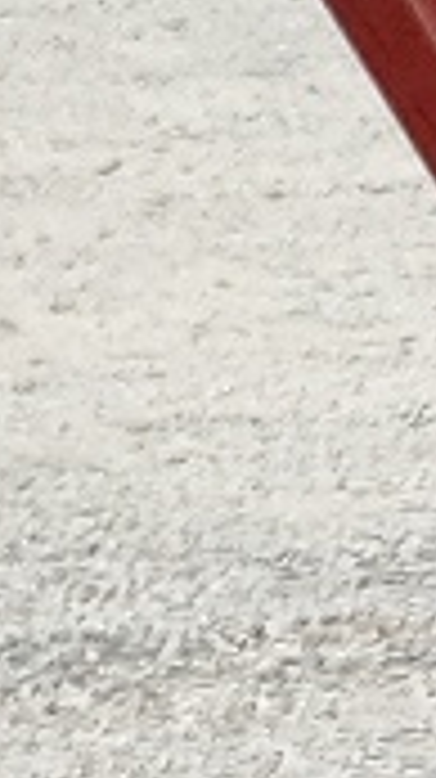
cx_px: 2958
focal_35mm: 262
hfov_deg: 3.7
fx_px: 5398
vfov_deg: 7.1
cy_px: 2586
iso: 50
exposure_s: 1/312
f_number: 1.5
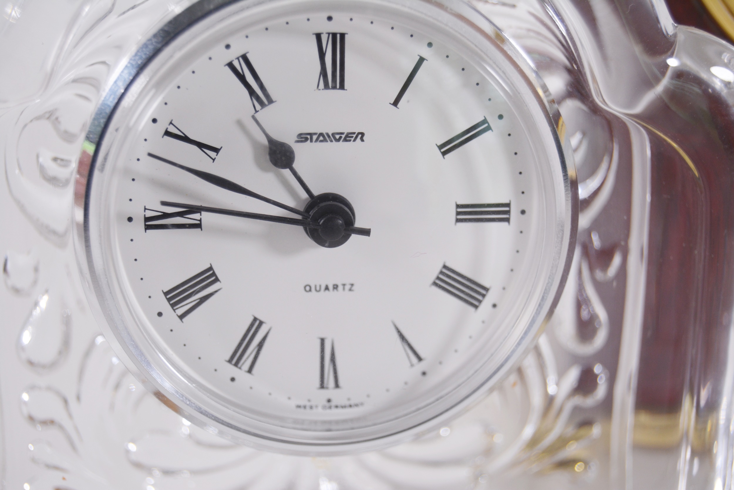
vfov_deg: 16.6
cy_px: 245
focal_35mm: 82
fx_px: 1682
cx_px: 367
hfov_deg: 24.6
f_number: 5.6
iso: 320
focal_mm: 55
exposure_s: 1/125
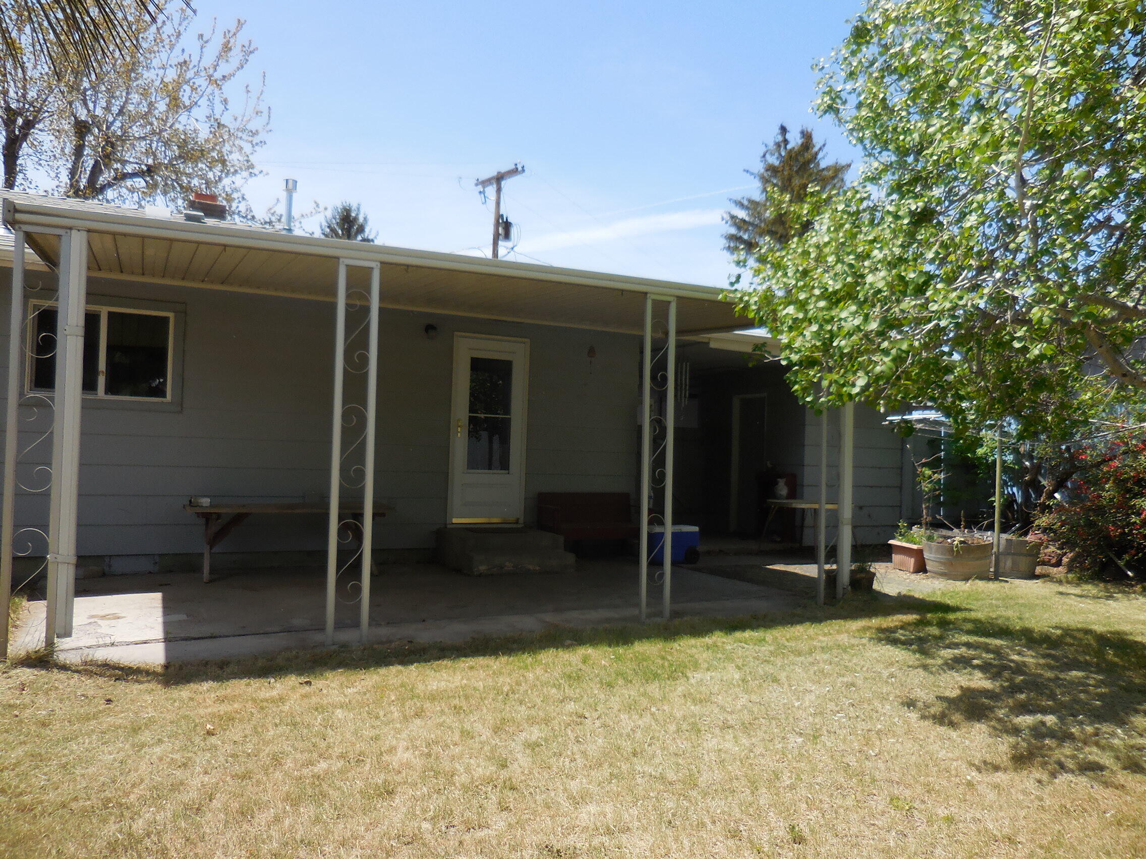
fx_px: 828
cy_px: 430
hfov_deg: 69.4
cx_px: 573
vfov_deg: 54.9
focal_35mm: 25
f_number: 3.3
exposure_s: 1/800
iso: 125
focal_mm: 4.5
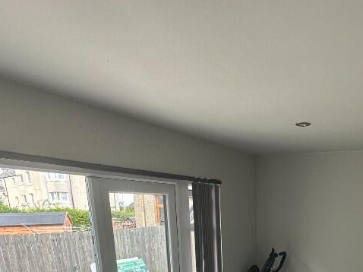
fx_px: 314
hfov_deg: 58.7
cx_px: 240
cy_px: 289
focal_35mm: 30
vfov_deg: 39.4
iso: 50
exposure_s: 1/99
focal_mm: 2.22
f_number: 2.2
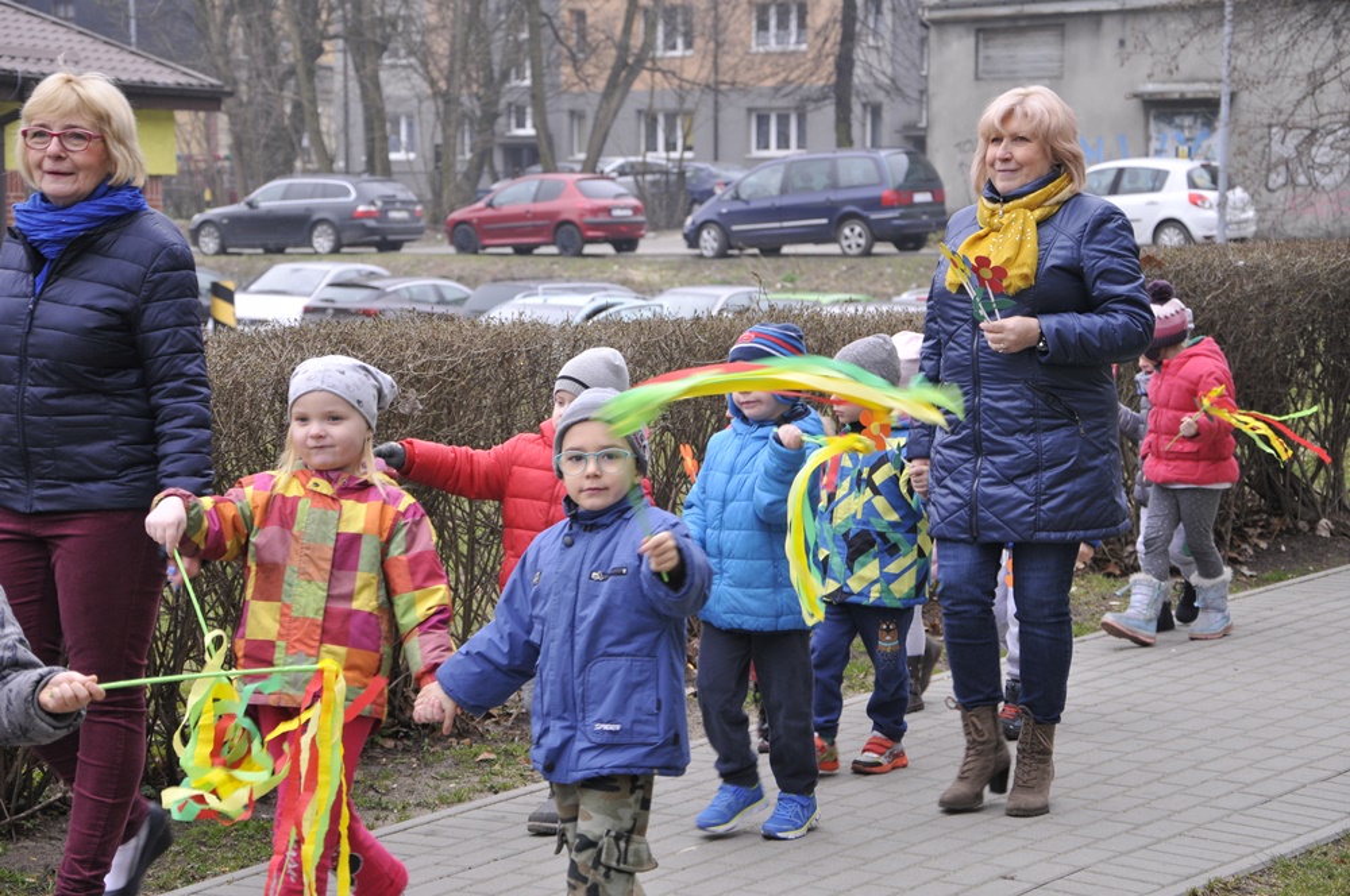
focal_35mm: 93
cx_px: 675
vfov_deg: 14.7
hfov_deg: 21.9
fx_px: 3483
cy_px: 448
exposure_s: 1/160
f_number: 5.3
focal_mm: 62
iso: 400
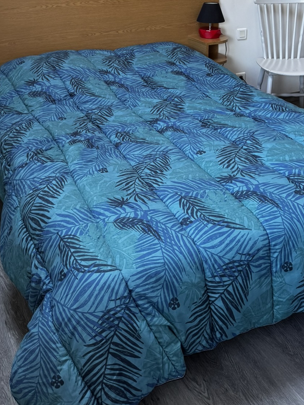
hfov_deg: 32.8
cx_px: 133
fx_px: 515
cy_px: 52
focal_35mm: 44
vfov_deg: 40.2
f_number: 1.78
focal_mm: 6.76
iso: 200
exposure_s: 1/103
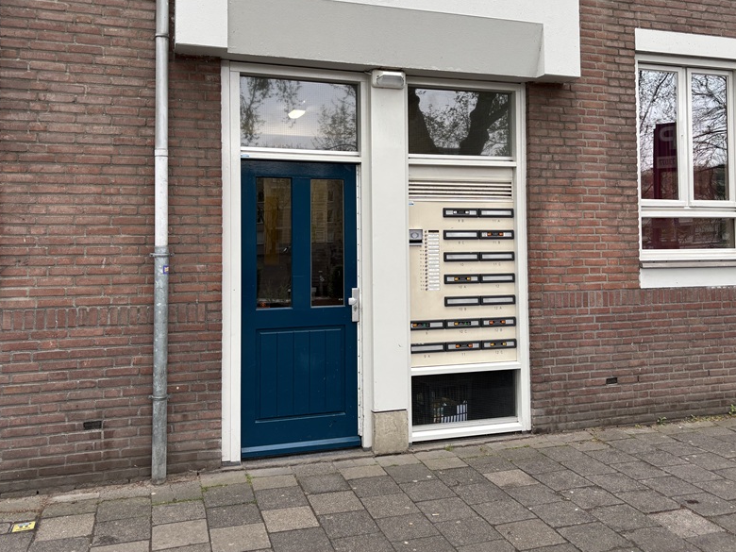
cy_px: 232
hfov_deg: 56.8
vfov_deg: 44.0
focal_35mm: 32
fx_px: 680
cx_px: 378
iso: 50
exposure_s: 1/121
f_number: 1.6
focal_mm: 5.96
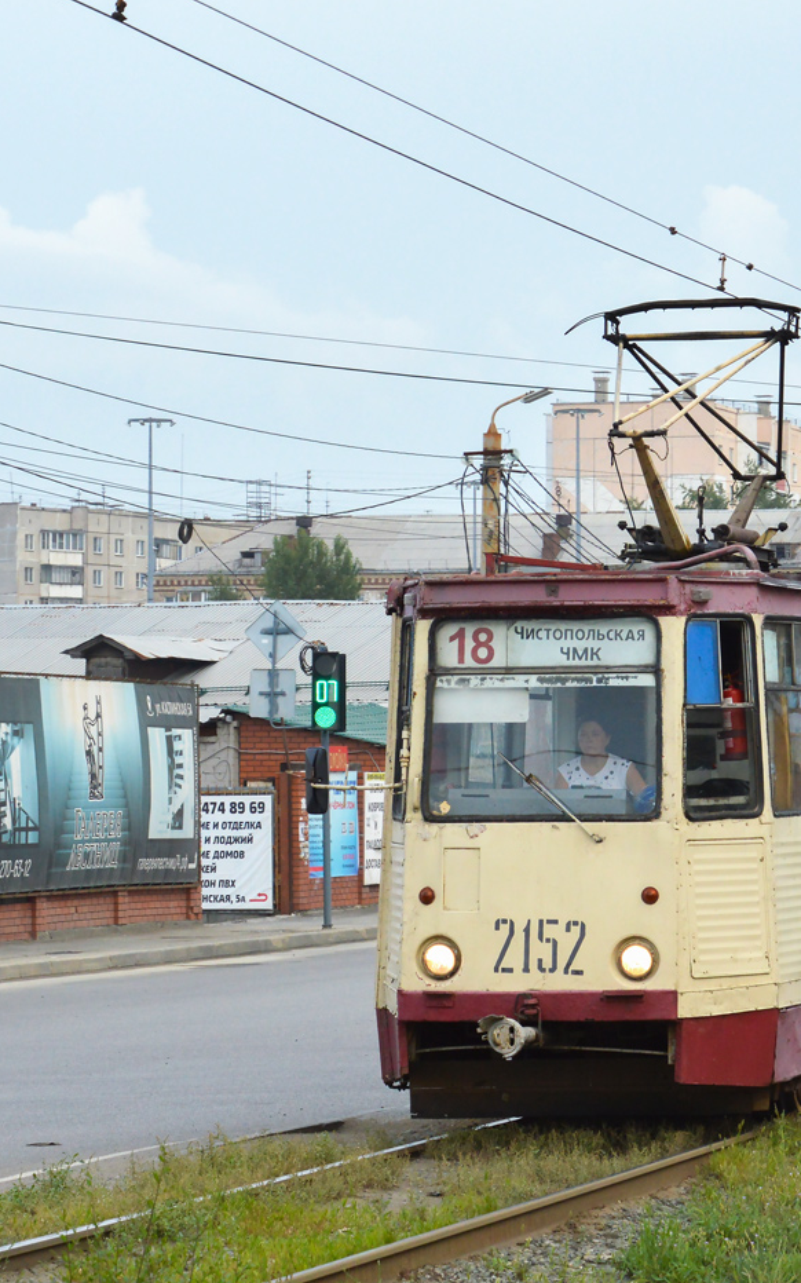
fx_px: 4474
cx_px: 732
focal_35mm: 128
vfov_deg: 16.3
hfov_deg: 10.2
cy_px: 618
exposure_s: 1/400
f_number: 7.1
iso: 400
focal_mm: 52
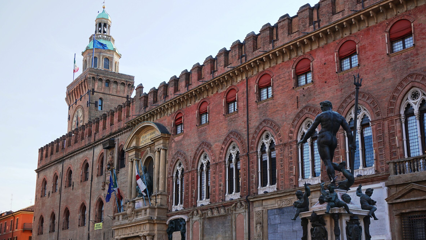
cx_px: 216
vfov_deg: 25.6
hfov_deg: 44.1
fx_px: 526
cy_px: 141
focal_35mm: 47
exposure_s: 1/100
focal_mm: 29
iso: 100
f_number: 8
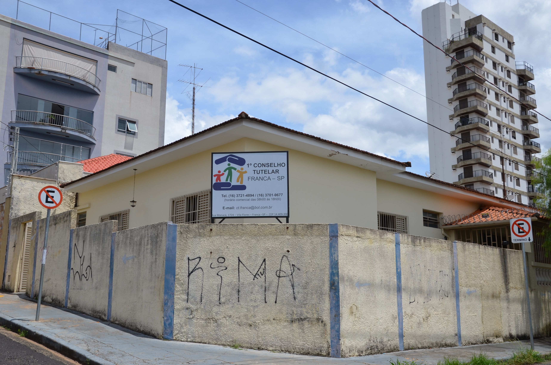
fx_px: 550
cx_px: 276
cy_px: 182
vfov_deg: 36.7
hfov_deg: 53.2
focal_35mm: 36
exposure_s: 1/320
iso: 100
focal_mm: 24
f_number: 9
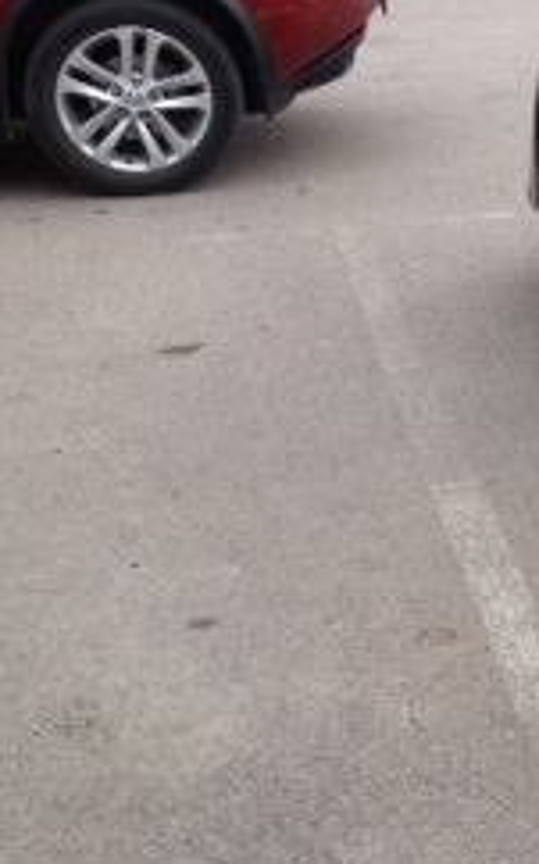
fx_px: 2306
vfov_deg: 21.2
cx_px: 1057
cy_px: 368
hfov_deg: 12.0
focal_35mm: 98
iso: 50
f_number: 2.4
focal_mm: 4.28
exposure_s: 1/506
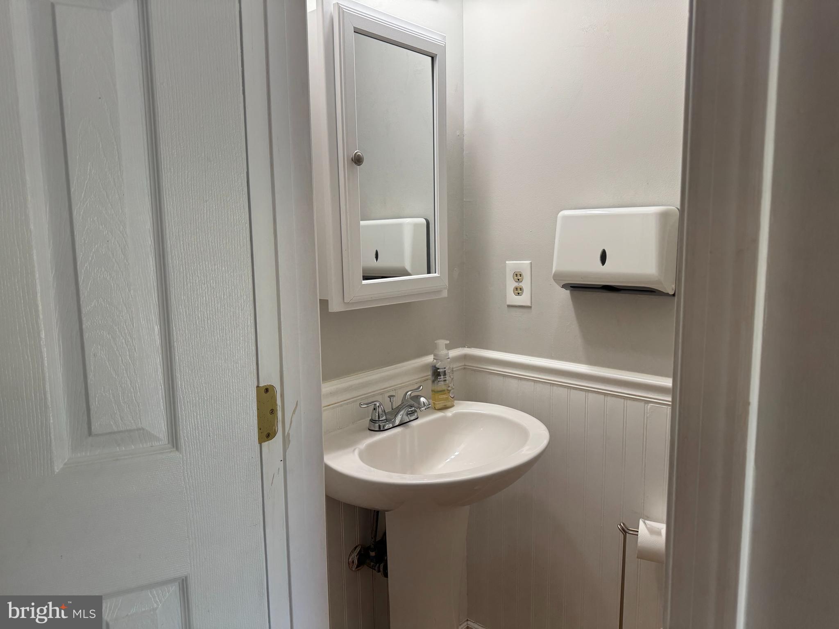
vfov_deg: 56.8
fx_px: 582
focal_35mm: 24
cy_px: 314
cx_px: 420
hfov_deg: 71.6
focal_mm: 6.76
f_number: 1.78
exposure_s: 1/120
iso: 125
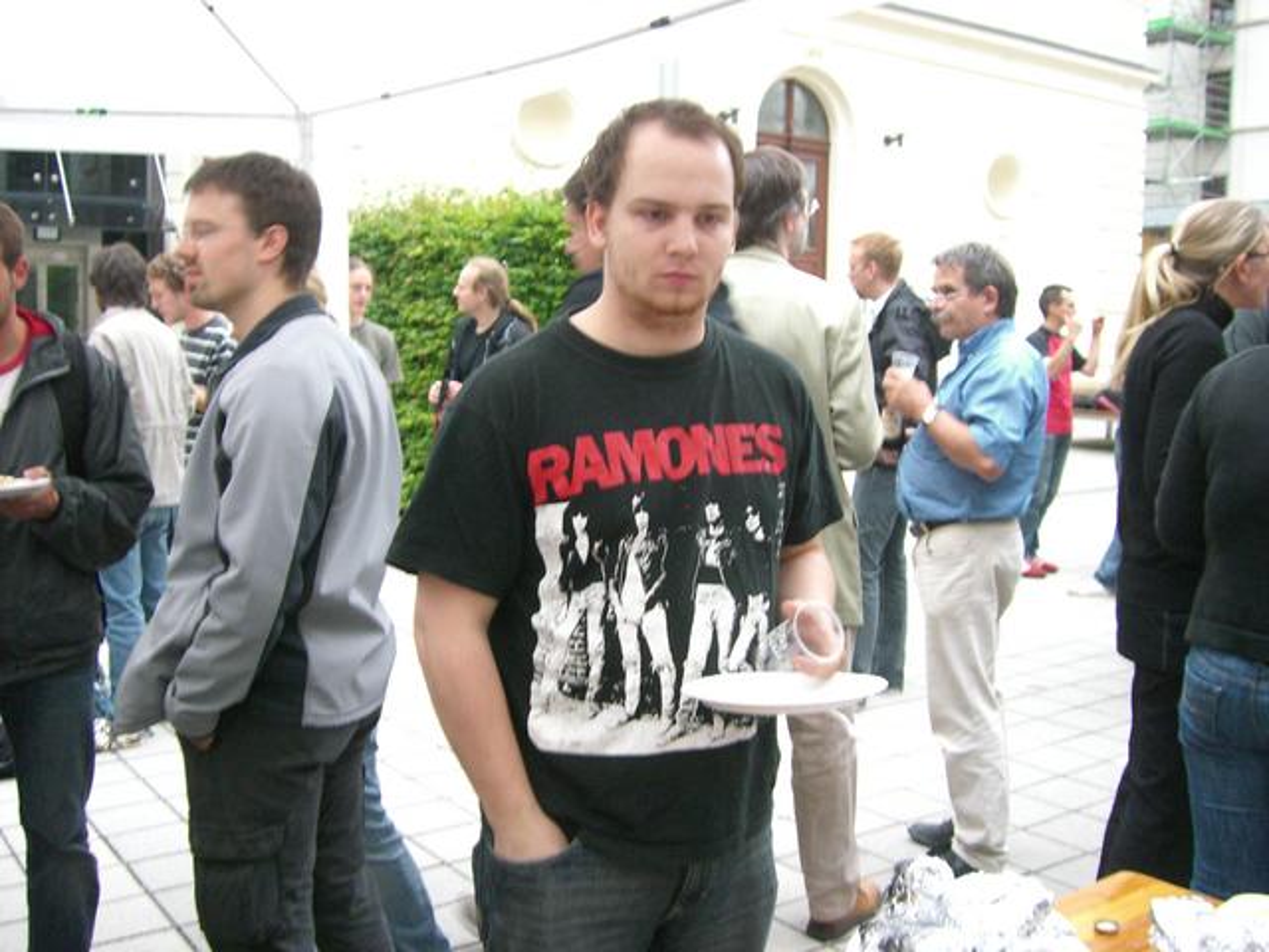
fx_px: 1393
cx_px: 634
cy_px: 476
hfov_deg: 49.0
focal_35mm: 38
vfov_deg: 37.7
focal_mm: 6.2
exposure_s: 1/50
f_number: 2.7
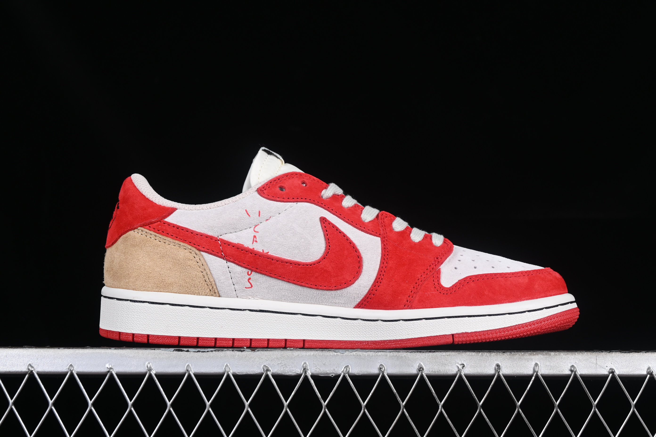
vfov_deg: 18.2
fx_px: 1367
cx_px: 328
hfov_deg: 27.0
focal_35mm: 75
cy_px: 218
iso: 160
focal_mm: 50
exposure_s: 1/80
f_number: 8
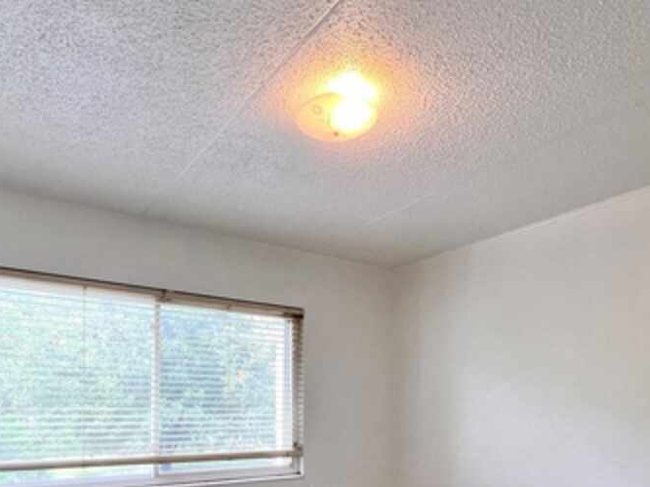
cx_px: 284
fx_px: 469
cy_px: 406
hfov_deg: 69.1
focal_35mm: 25
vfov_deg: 50.7
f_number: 1.8
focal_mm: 1.57
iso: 100
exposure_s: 1/120
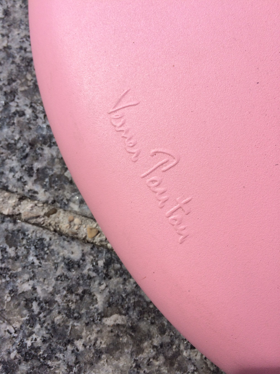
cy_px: 187
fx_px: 313
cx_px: 140
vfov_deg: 61.7
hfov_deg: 48.2
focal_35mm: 29
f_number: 2.2
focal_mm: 4.15
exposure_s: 1/1414
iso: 32
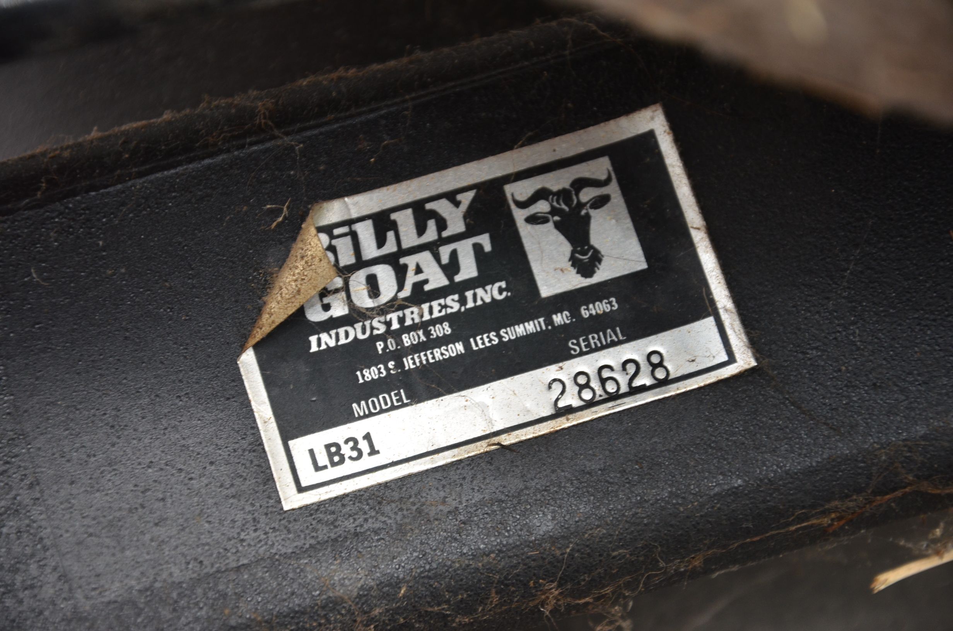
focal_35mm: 158
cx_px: 476
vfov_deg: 8.7
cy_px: 316
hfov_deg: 13.1
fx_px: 4161
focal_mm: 105
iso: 400
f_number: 5.6
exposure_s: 1/60
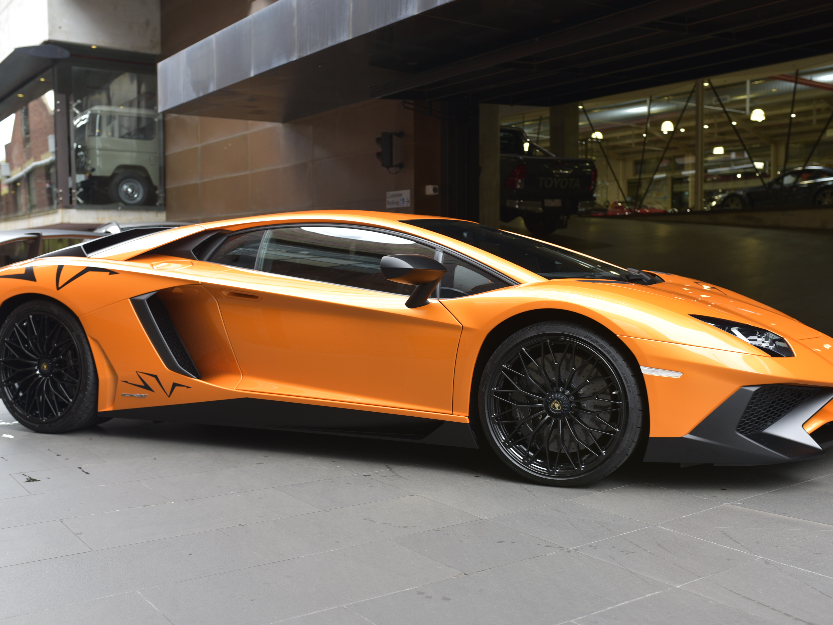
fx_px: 914
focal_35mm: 38
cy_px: 312
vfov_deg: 37.7
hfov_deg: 49.0
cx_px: 422
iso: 100
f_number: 4
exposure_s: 1/80
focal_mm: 35
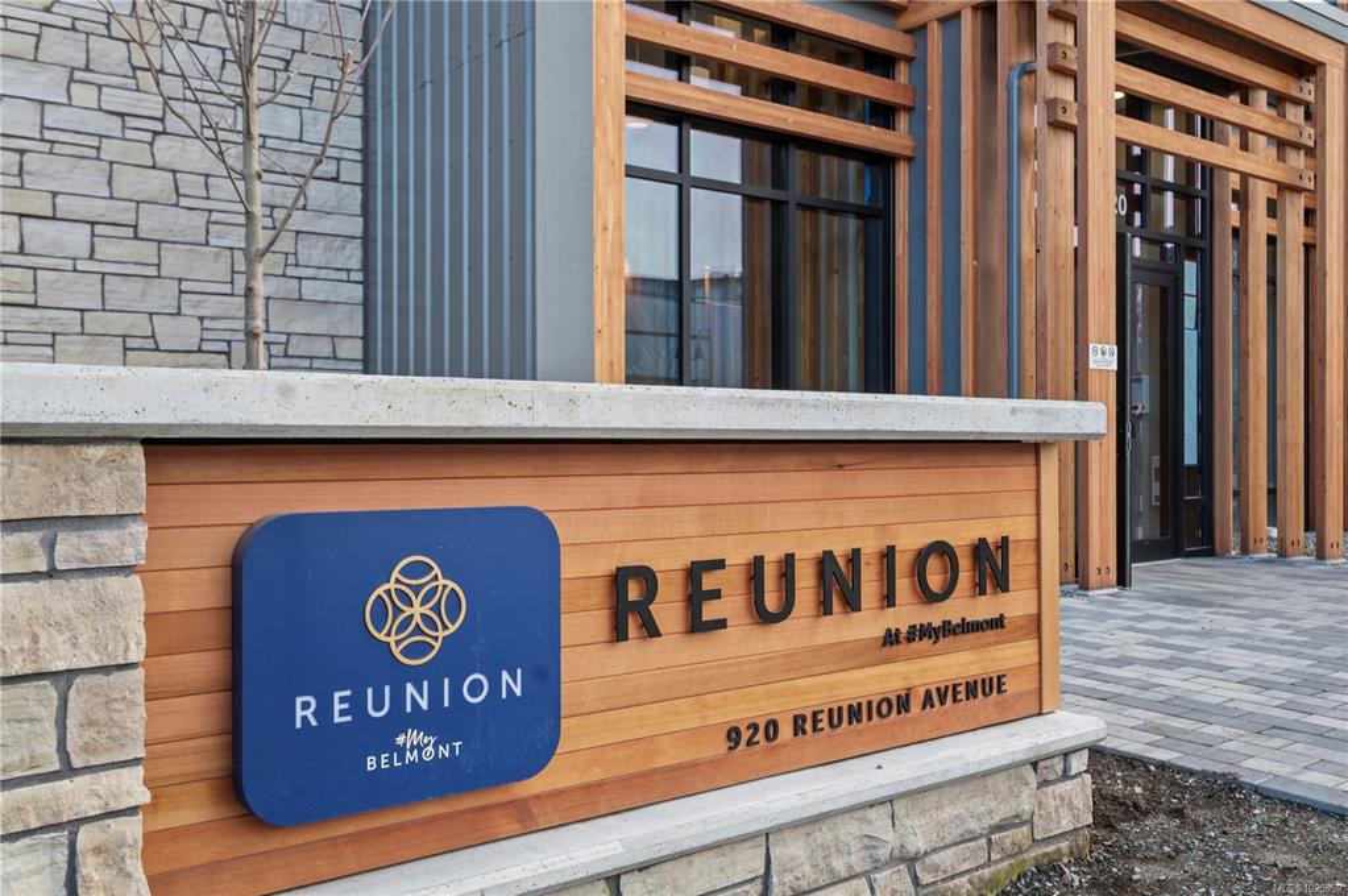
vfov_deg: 43.5
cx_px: 674
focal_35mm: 30
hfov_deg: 62.0
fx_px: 1122
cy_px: 448
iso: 100
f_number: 7.1
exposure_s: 1/10
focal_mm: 30
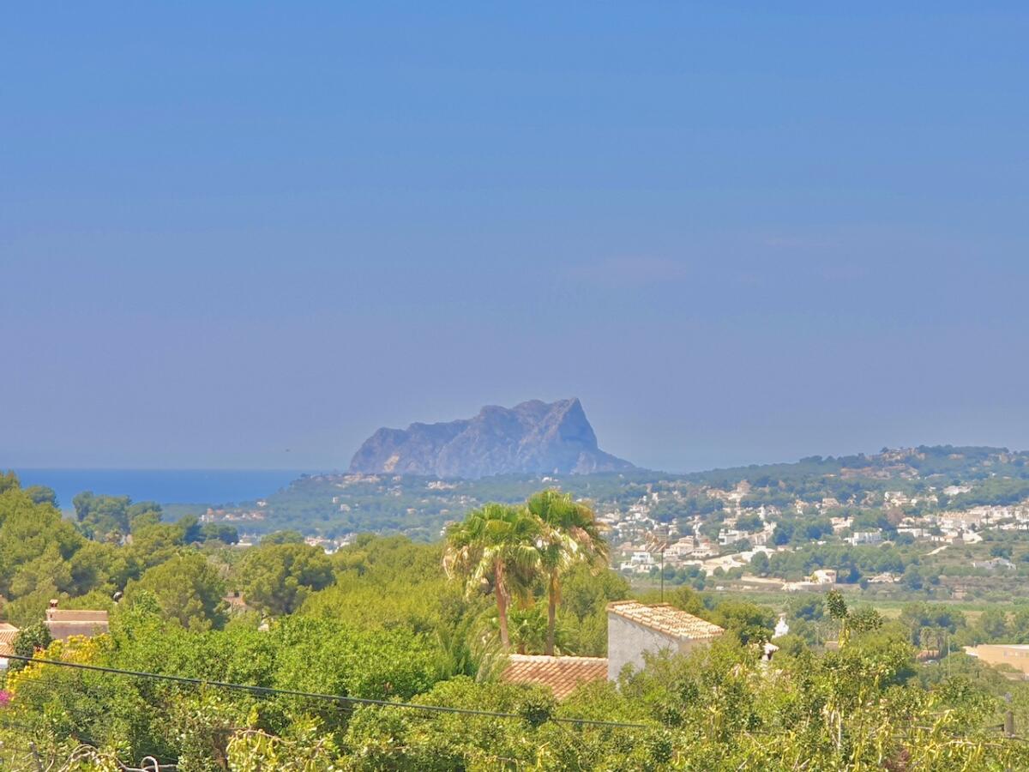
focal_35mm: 52
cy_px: 386
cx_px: 514
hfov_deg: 36.8
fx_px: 1546
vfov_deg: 28.0
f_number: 2.4
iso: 100
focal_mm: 6
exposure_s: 1/857
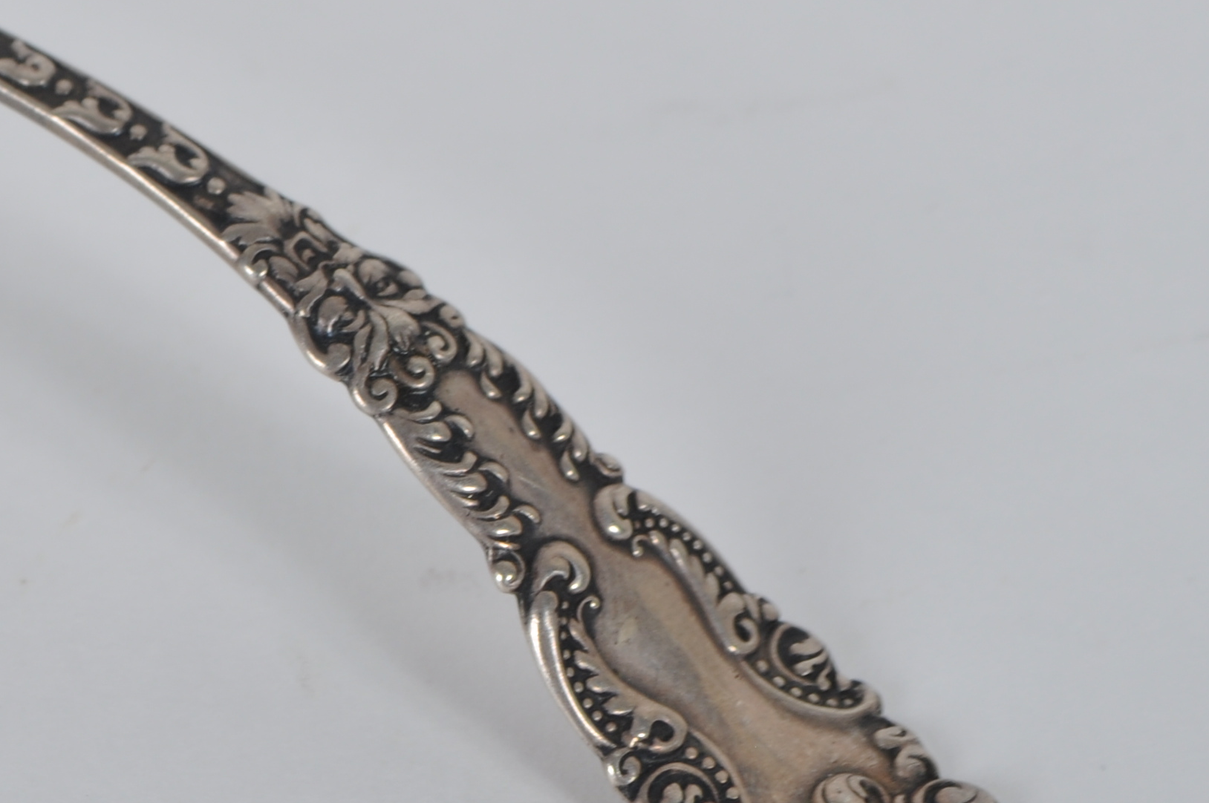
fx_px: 5301
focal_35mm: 158
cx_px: -149
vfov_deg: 8.6
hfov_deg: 12.8
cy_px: 86
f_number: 9
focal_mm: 40
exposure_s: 1/125
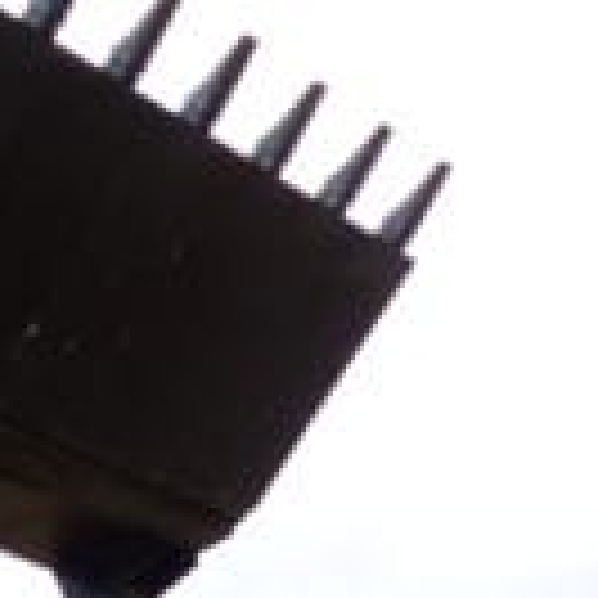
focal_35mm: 146
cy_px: 1090
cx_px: -850
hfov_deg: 10.3
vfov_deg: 11.1
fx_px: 2854
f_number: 4
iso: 100
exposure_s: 1/250
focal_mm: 5.4
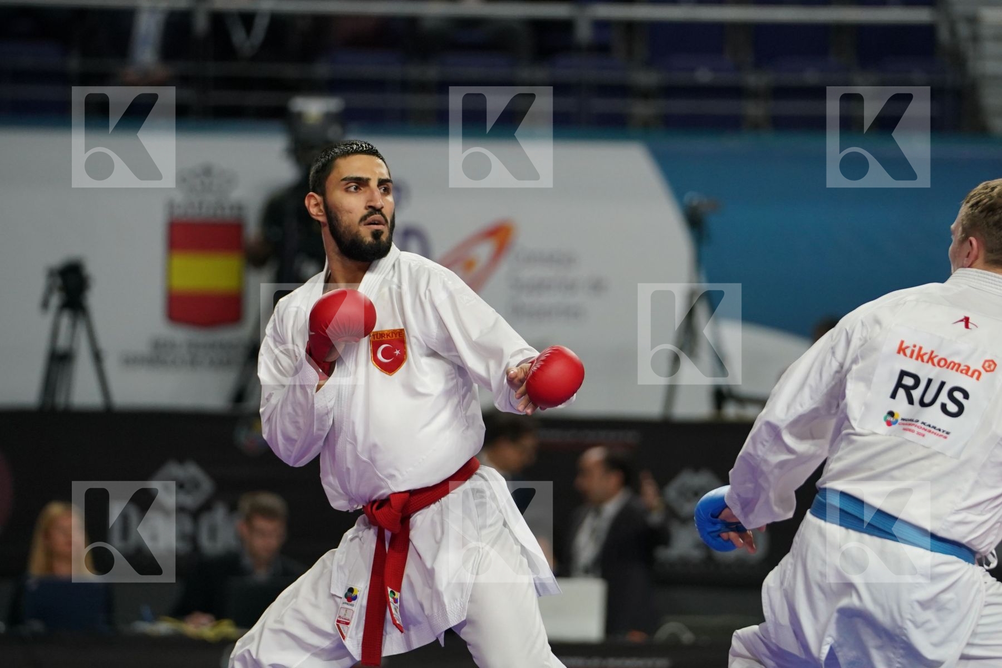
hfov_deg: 6.9
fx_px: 8349
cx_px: 501
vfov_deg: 4.6
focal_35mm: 300
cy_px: 334
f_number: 2.8
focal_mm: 200
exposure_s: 1/1000
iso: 1600
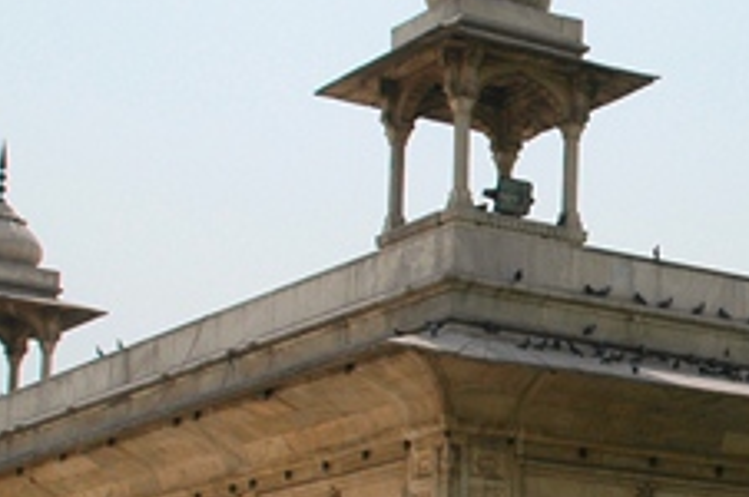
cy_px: 388
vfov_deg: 12.8
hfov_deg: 18.7
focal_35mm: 106
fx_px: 2211
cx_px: 759
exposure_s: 1/400
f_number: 11
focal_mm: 25
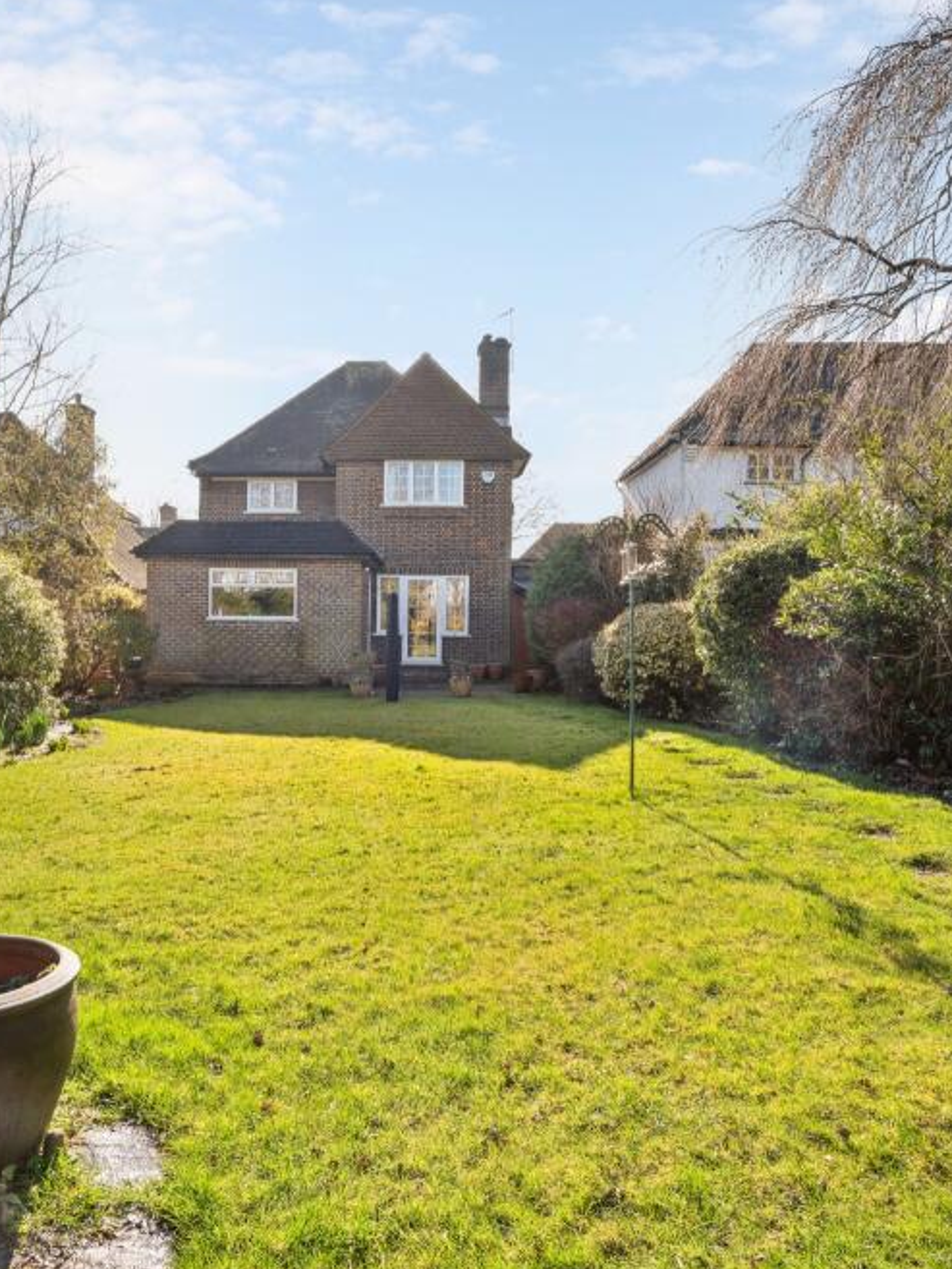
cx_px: 378
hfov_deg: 56.4
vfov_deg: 71.6
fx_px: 880
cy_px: 641
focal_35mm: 24
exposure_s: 1/250
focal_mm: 16
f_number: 11
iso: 640
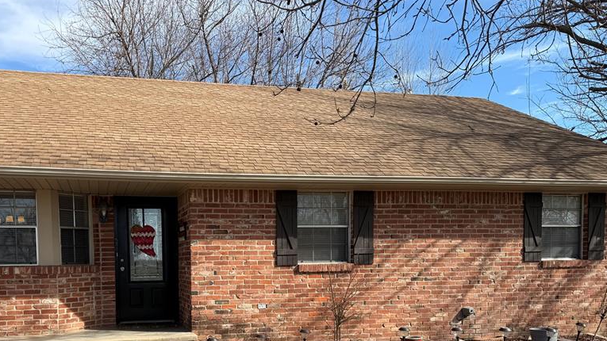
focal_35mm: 35
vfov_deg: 32.5
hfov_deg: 56.1
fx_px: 563
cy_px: 285
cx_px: 232
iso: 80
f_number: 1.78
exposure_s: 1/2053
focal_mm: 6.76
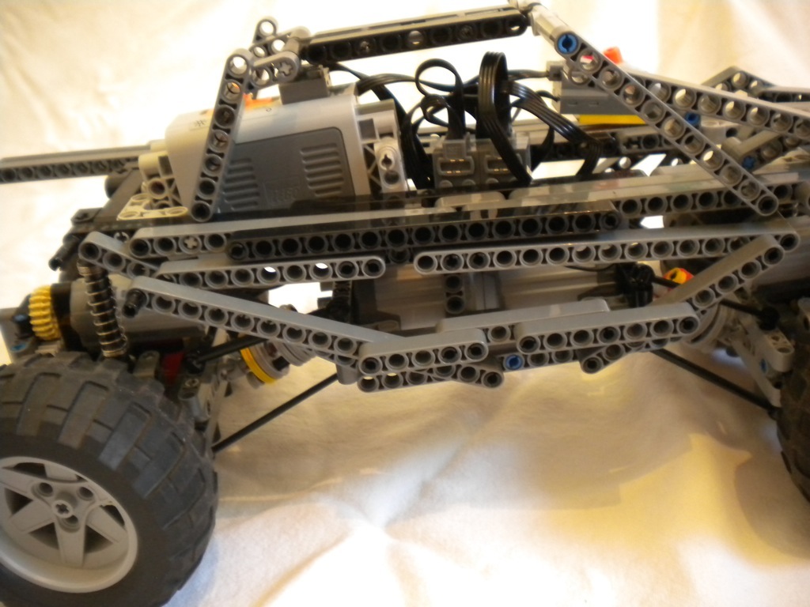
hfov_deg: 52.6
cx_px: 405
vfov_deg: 40.7
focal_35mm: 35
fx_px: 819
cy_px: 304
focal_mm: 6.3
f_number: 3.1
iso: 400
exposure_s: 1/15.8
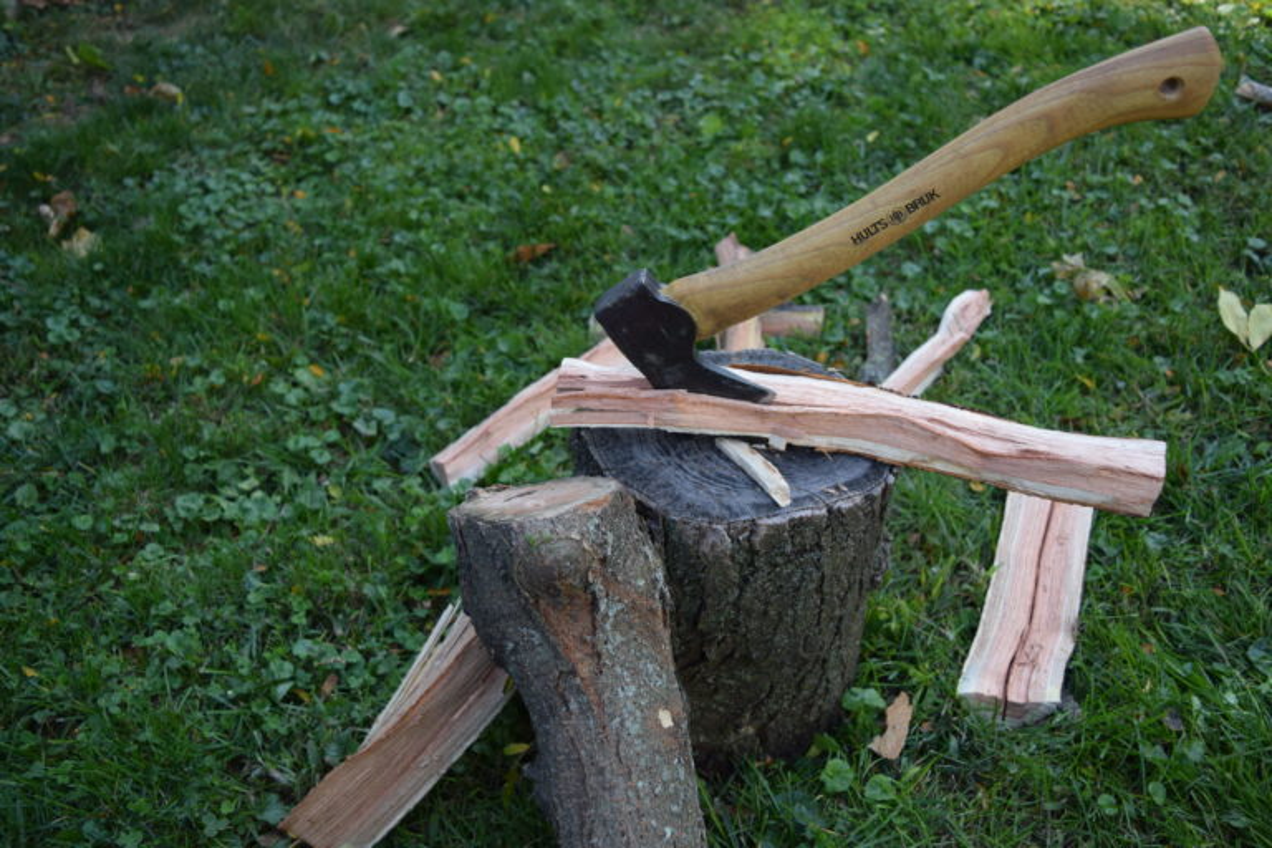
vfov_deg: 40.0
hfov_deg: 57.2
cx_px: 636
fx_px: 1166
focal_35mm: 33
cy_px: 424
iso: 100
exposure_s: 1/100
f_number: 4.5
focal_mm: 22
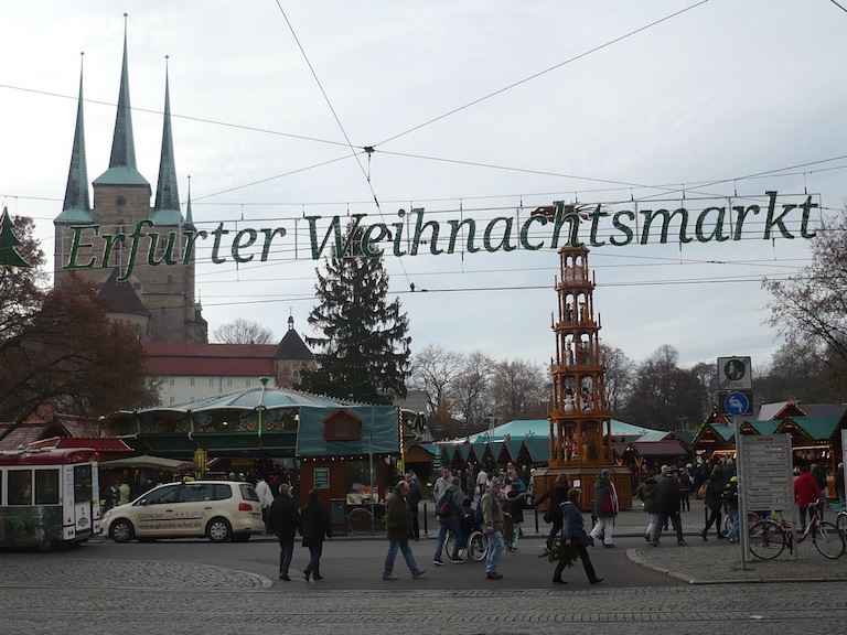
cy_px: 318
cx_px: 424
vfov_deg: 29.7
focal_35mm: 49
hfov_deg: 38.9
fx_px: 1199
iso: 100
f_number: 2.9
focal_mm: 6
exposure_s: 1/800
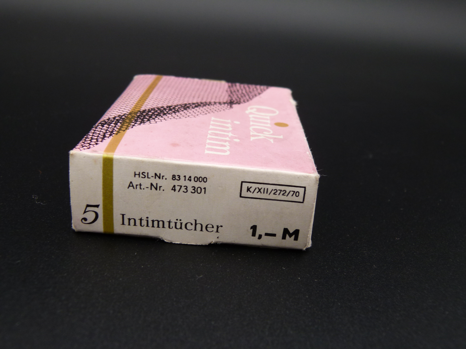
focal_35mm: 36
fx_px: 485
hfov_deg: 51.4
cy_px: 174
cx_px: 233
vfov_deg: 39.7
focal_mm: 6.5
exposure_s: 1/60
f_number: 3.1
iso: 100
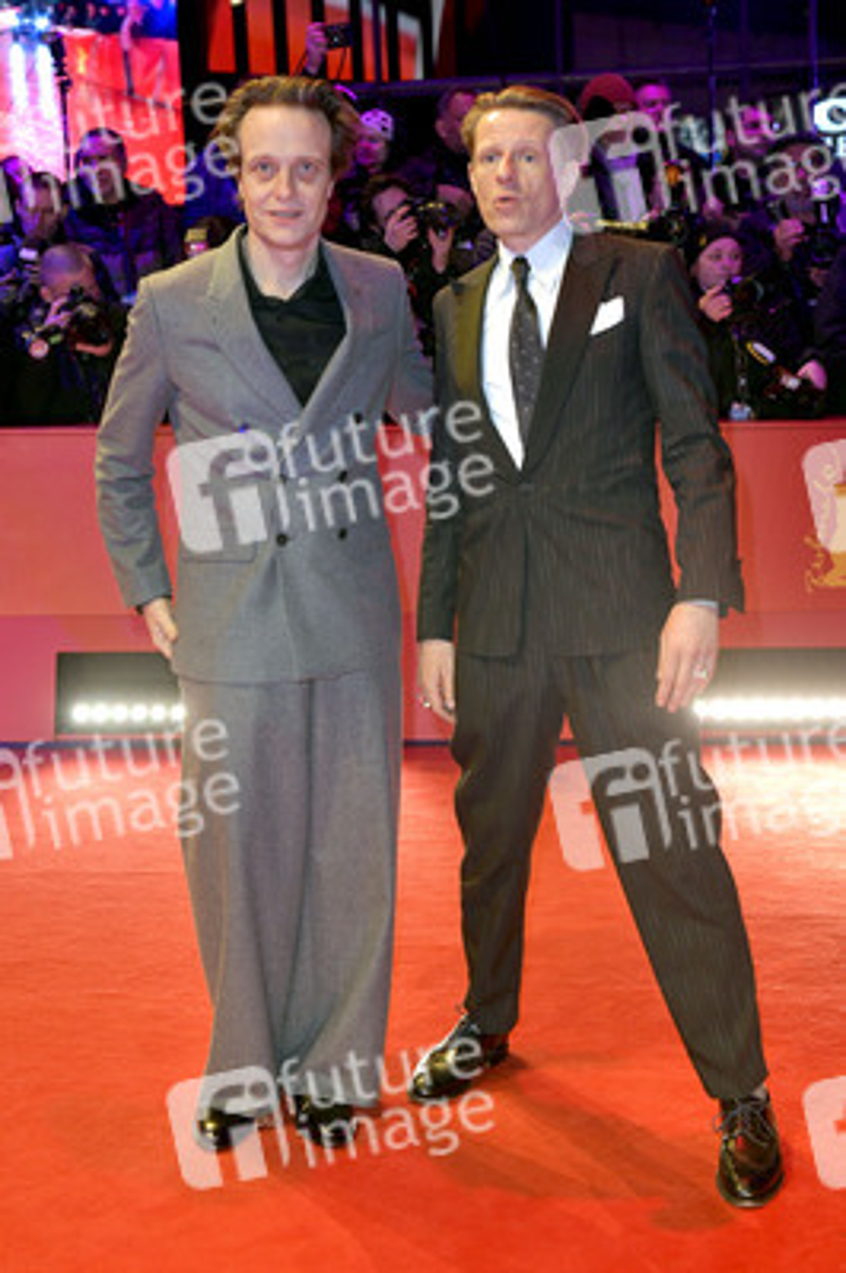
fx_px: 1589
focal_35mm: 45
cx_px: 423
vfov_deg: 43.6
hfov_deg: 29.8
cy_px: 636
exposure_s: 1/250
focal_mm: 45
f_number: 5.6
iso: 1600
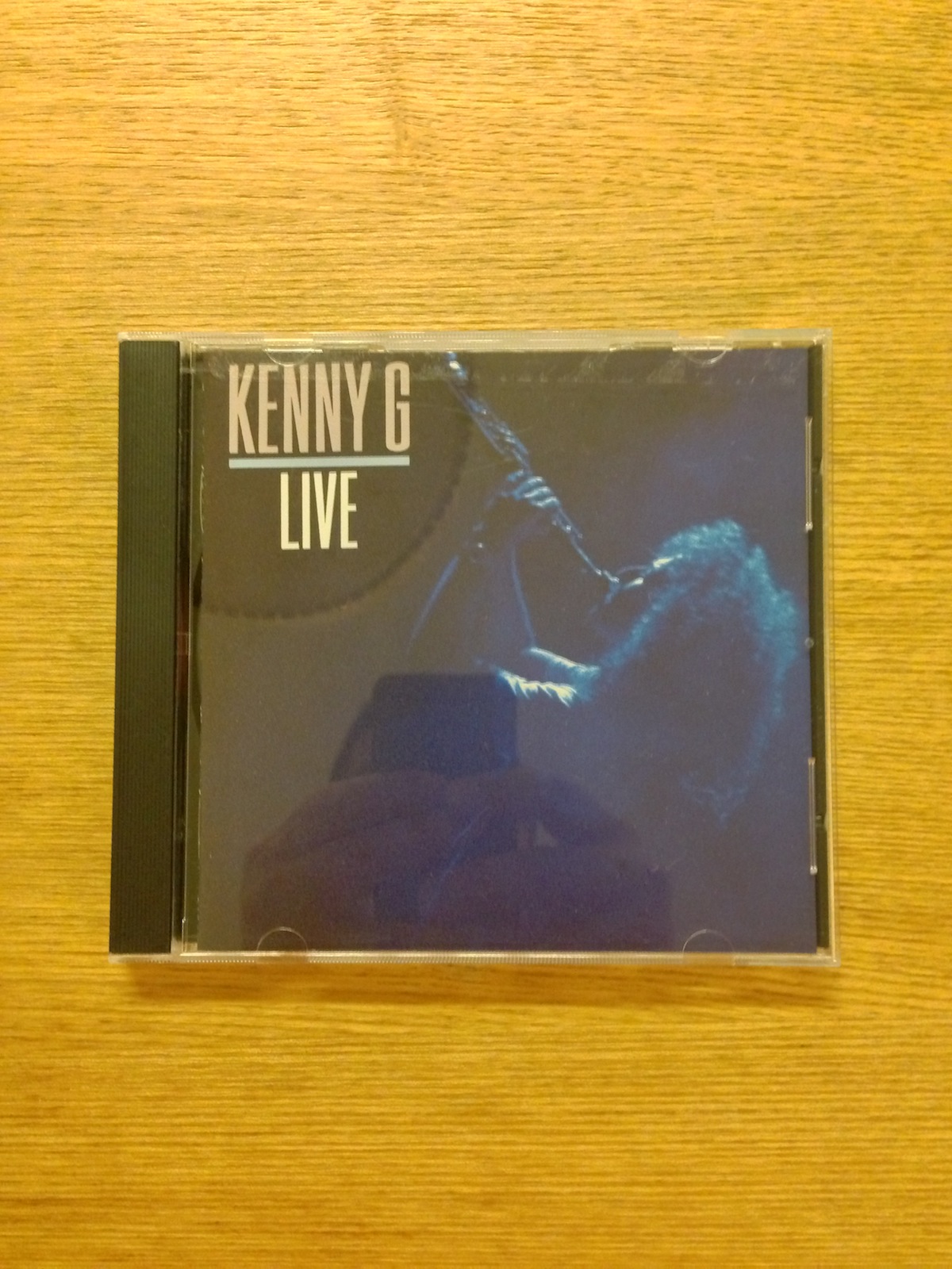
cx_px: 476
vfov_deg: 55.4
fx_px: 1210
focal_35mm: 33
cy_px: 634
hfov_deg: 42.9
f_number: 2.4
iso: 640
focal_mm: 4.13
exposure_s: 1/15
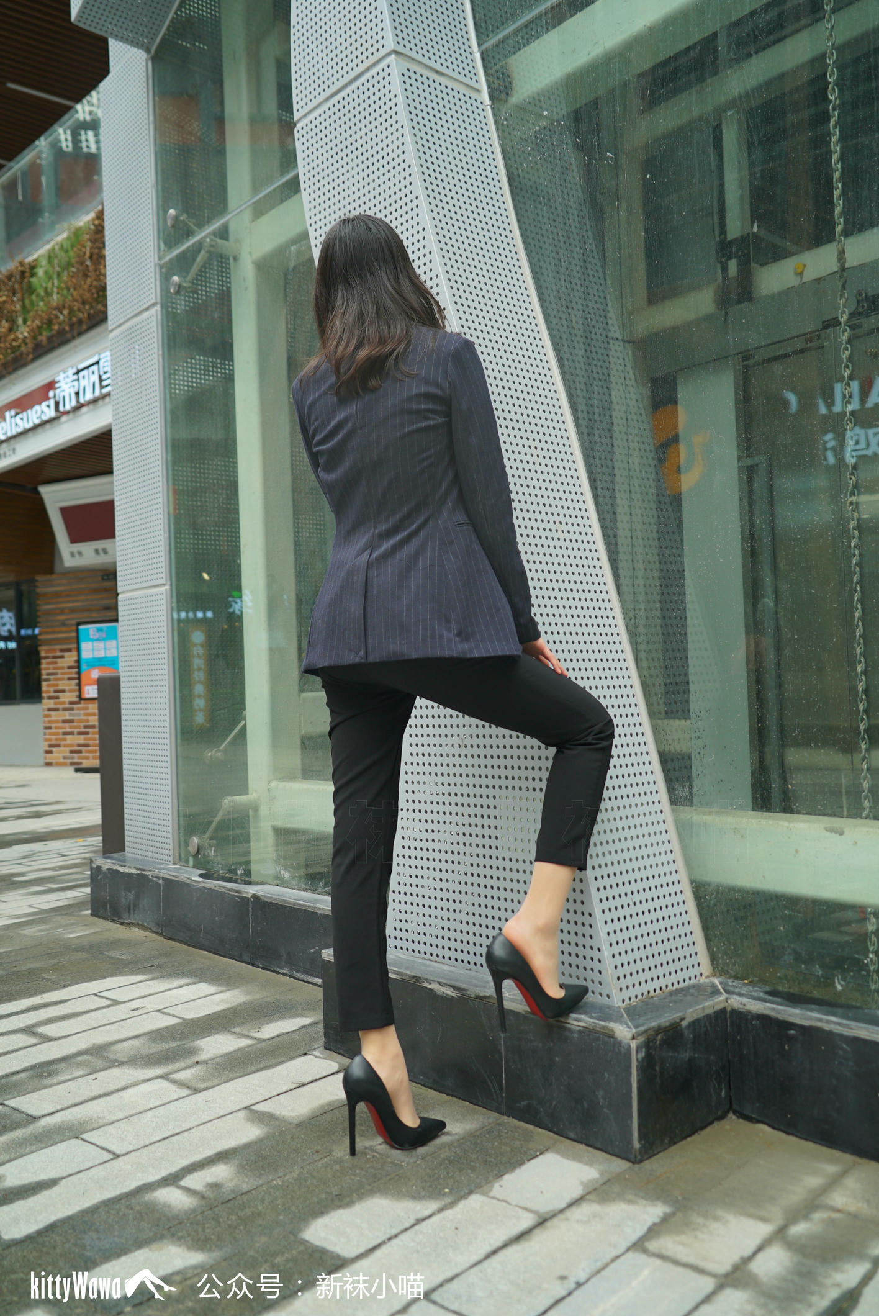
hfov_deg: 43.7
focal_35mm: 30
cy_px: 658
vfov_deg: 61.9
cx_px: 440
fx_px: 1097
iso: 100
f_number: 4
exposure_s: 1/100
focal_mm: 30
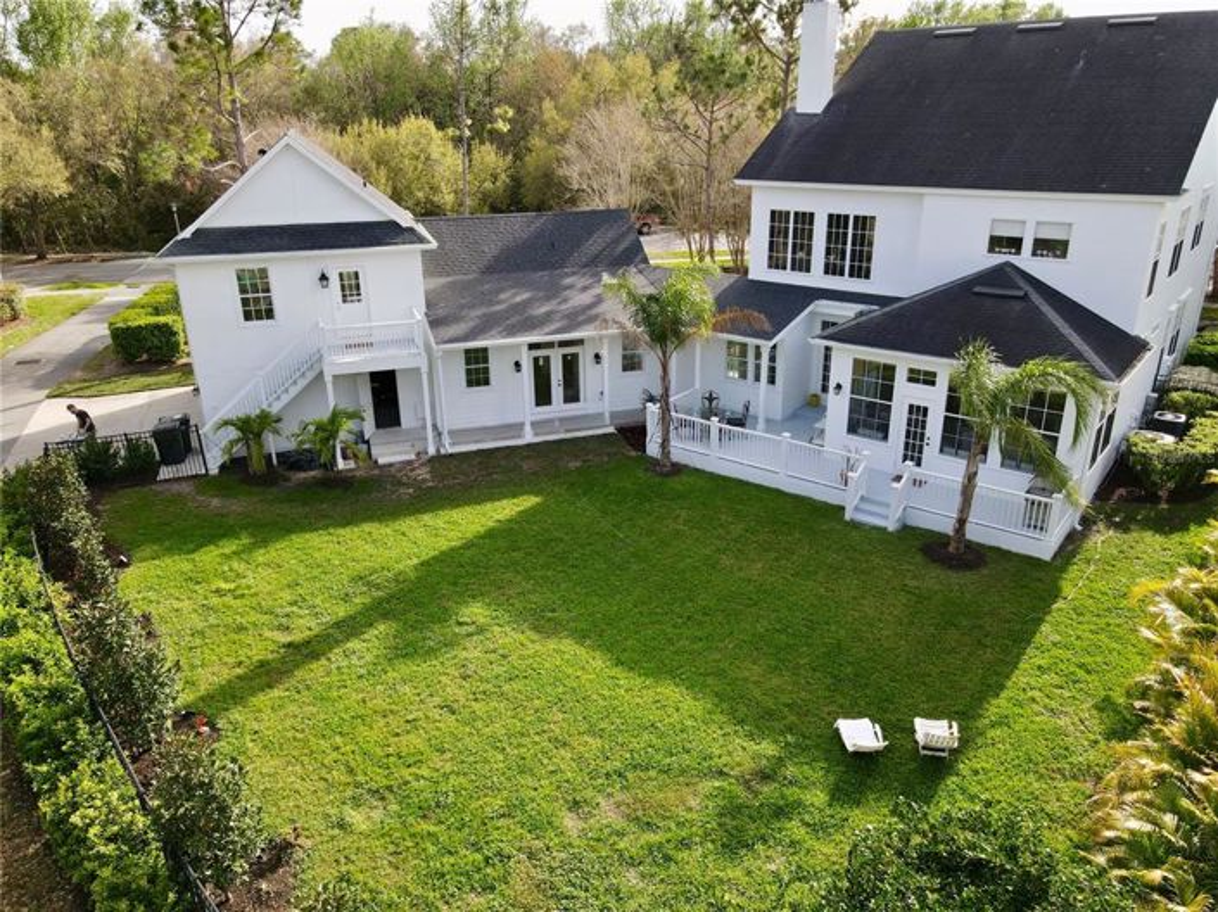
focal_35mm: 24
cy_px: 456
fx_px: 844
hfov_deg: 71.6
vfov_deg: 56.8
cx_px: 609
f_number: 2.8
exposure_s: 1/240
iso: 100
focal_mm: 4.5
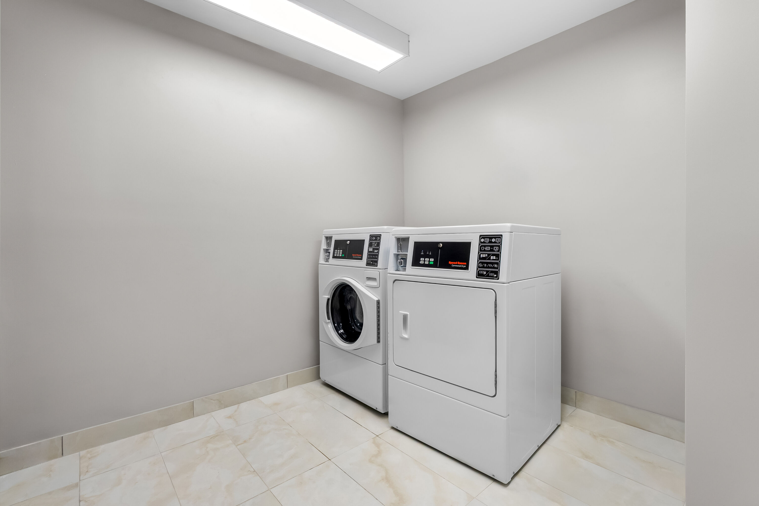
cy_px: 253
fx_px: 337
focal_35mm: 16
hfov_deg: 96.7
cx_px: 380
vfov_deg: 73.7
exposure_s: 1/2.5
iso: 400
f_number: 11
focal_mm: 16
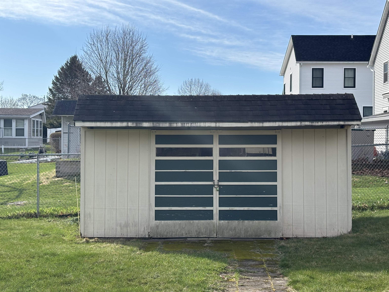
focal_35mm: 52
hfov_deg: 36.8
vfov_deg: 28.0
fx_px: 584
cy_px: 146
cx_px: 194
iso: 40
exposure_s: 1/2105
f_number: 1.6
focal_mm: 5.96
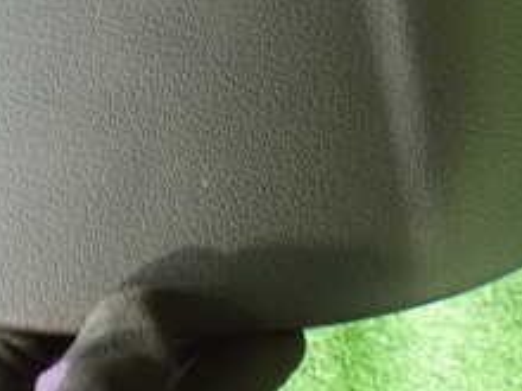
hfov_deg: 23.7
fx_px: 1237
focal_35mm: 82
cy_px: -57
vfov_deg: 17.3
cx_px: 152
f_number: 2.3
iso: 1600
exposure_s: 1/30
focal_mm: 5.4
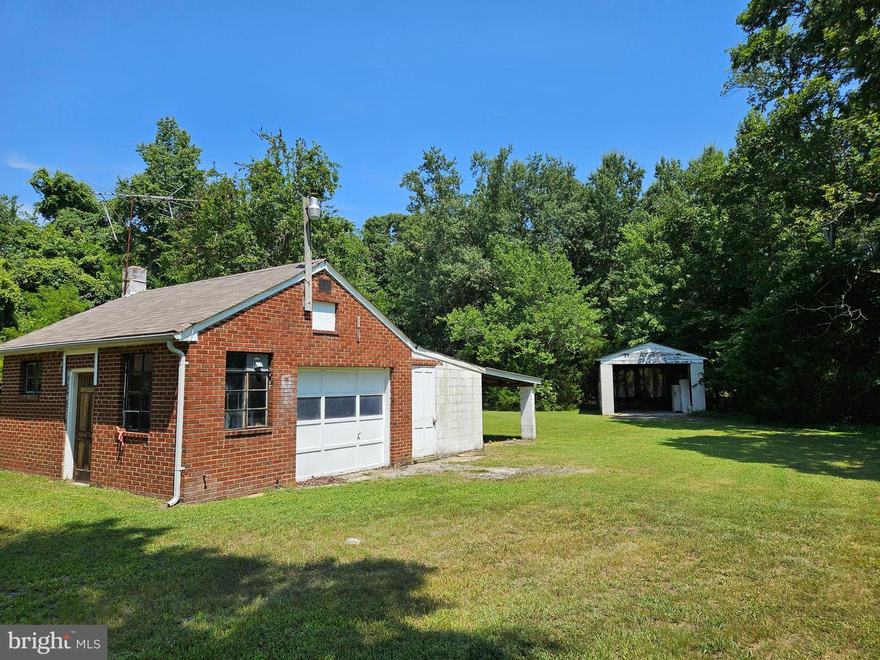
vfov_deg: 58.9
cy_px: 330
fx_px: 585
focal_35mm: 23
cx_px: 440
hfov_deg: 73.9
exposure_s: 1/1751
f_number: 1.8
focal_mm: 5.4
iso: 25
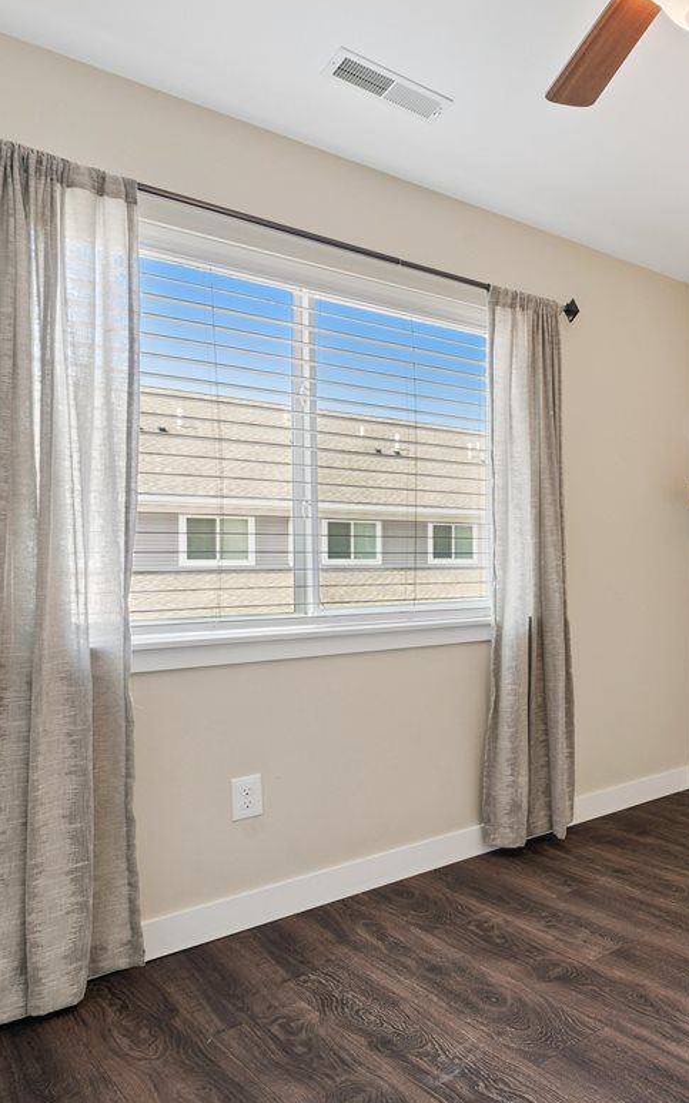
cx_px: 797
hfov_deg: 36.9
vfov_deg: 68.4
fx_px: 811
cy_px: 549
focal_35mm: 27
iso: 400
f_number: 10
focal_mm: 16
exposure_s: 1/6
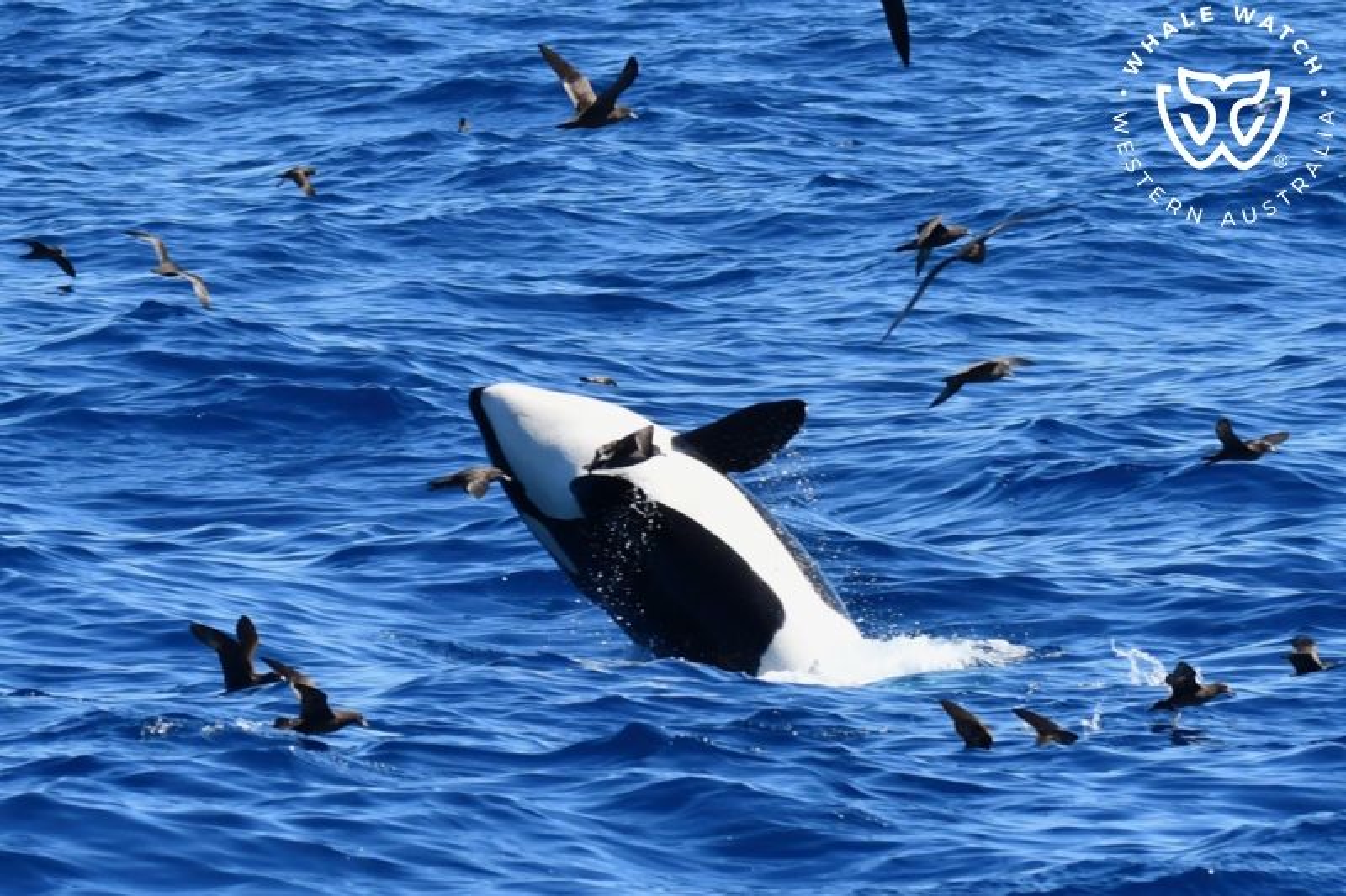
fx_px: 8410
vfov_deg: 6.1
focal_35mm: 225
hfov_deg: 9.2
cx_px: 673
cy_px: 448
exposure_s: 1/1600
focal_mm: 150
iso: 400
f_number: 7.1
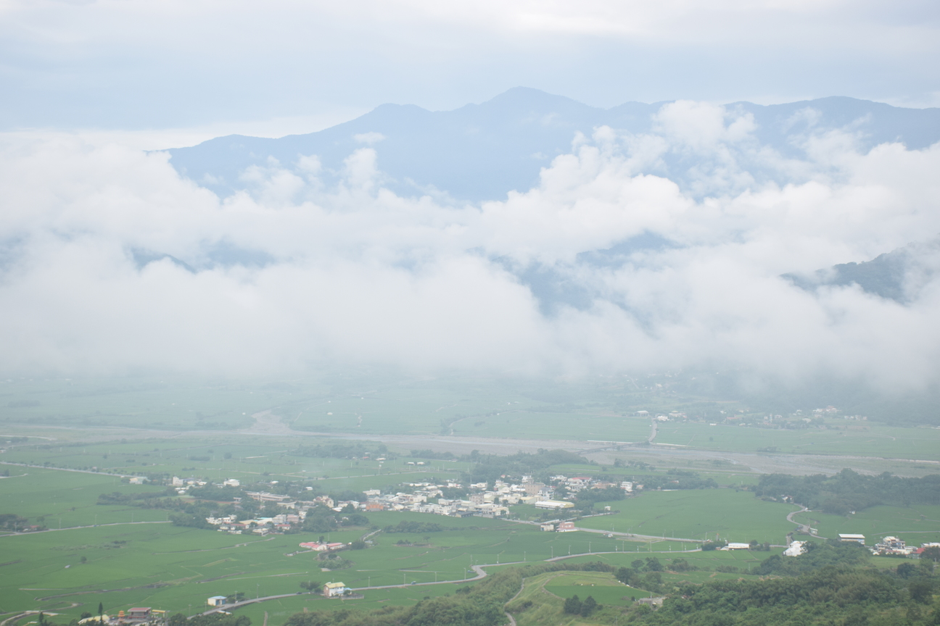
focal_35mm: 60
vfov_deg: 22.6
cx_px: 470
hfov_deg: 33.4
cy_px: 313
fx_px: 1567
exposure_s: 1/500
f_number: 6.3
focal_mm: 40
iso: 320
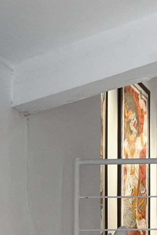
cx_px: 316
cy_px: 408
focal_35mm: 142
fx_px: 929
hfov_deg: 9.1
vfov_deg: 13.2
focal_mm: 30
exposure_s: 1/100
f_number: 3.5
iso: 1600
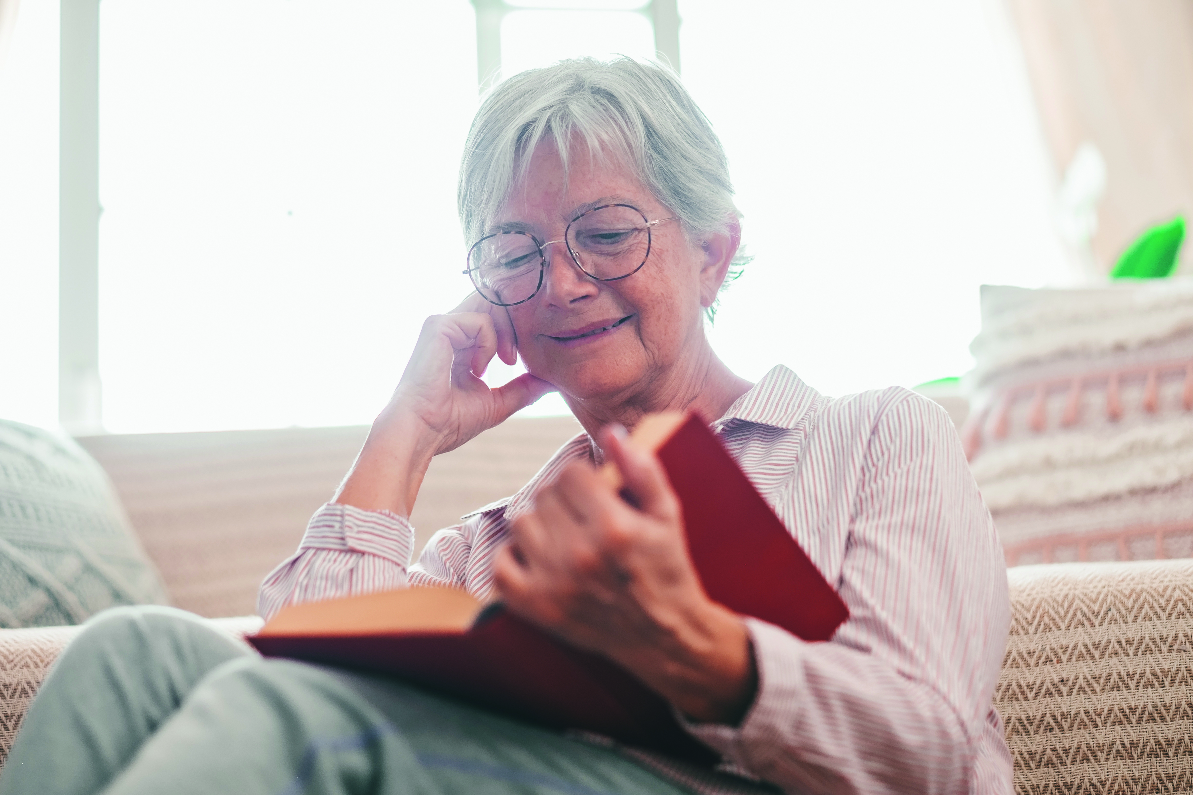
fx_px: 2783
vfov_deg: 16.3
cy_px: 398
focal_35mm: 84
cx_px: 596
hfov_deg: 24.2
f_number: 1.6
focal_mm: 56
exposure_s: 1/125
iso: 250
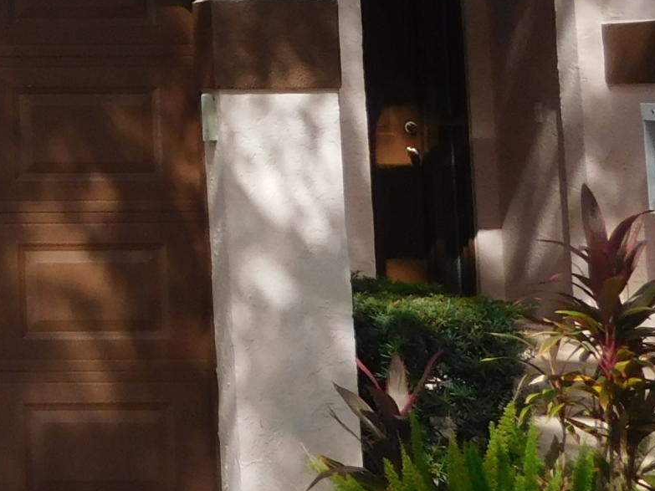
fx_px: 2176
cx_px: -530
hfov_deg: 14.9
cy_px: -207
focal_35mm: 115
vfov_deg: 12.4
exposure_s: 1/1250
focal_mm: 5.3
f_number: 3.2
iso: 125
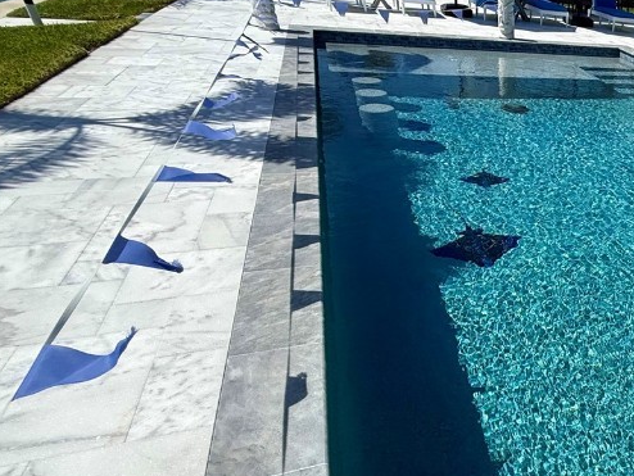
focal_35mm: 29
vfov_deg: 47.2
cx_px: 625
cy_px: 330
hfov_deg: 50.6
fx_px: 531
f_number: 2.2
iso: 50
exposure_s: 1/3460
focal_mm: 2.22
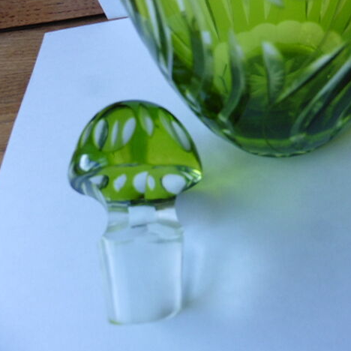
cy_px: 176
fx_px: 333
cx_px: 210
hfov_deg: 55.2
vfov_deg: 55.6
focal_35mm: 29
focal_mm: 4.3
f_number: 3.3
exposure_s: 1/60
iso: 250
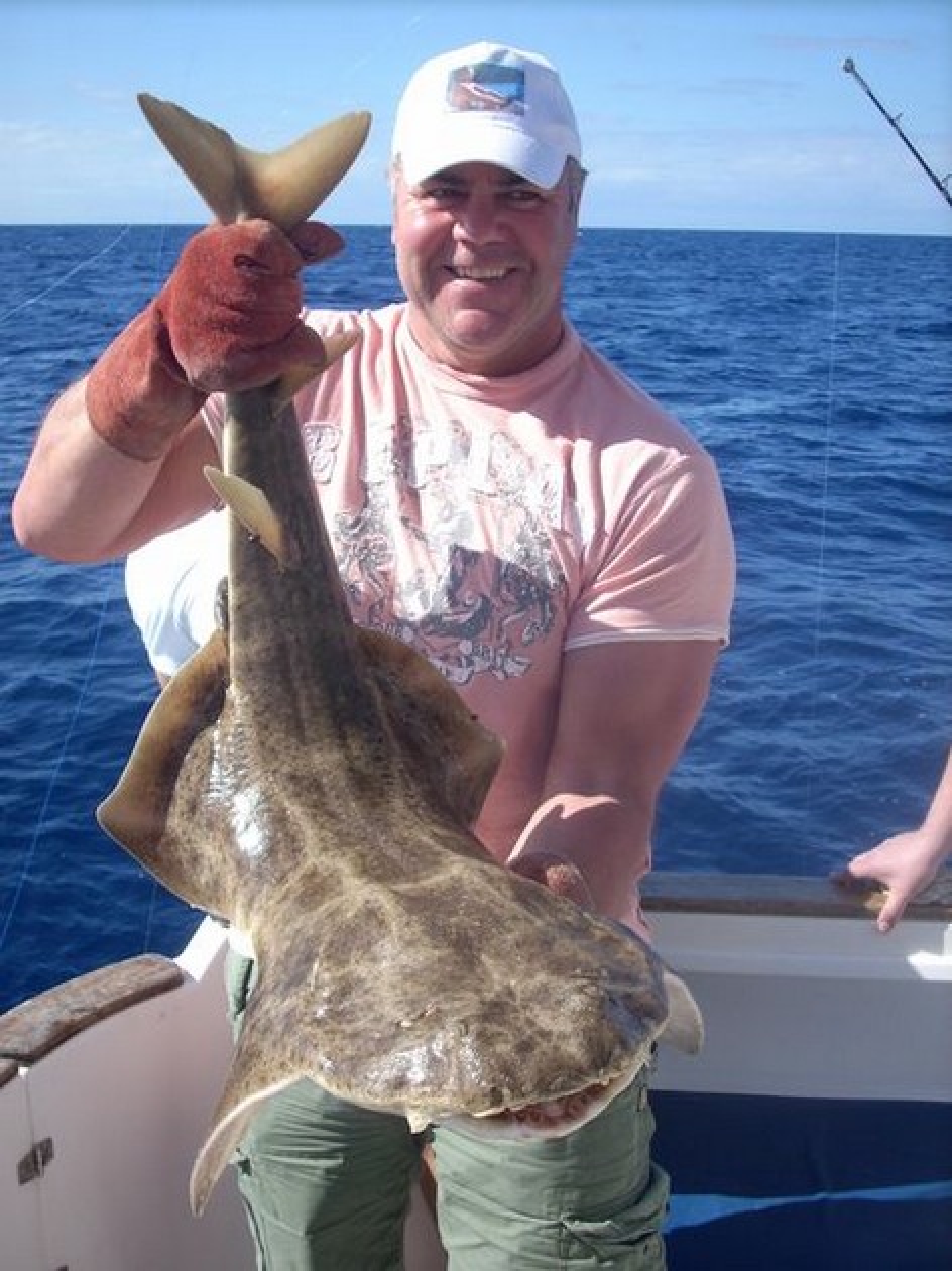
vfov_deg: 41.3
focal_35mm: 46
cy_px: 636
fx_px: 1688
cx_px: 476
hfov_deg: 31.5
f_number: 6.3
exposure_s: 1/177
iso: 64
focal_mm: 7.6
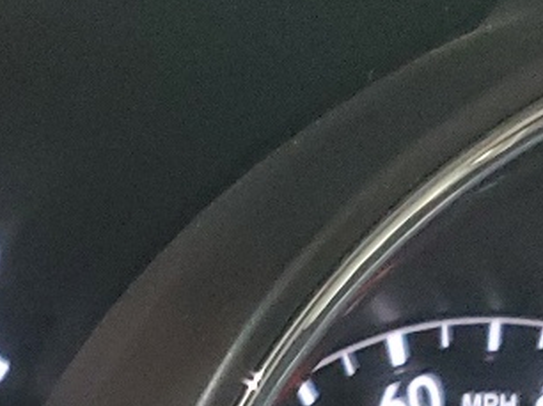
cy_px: 792
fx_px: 2132
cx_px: -245
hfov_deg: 13.7
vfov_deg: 10.1
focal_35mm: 136
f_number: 1.5
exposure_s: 1/17
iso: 395
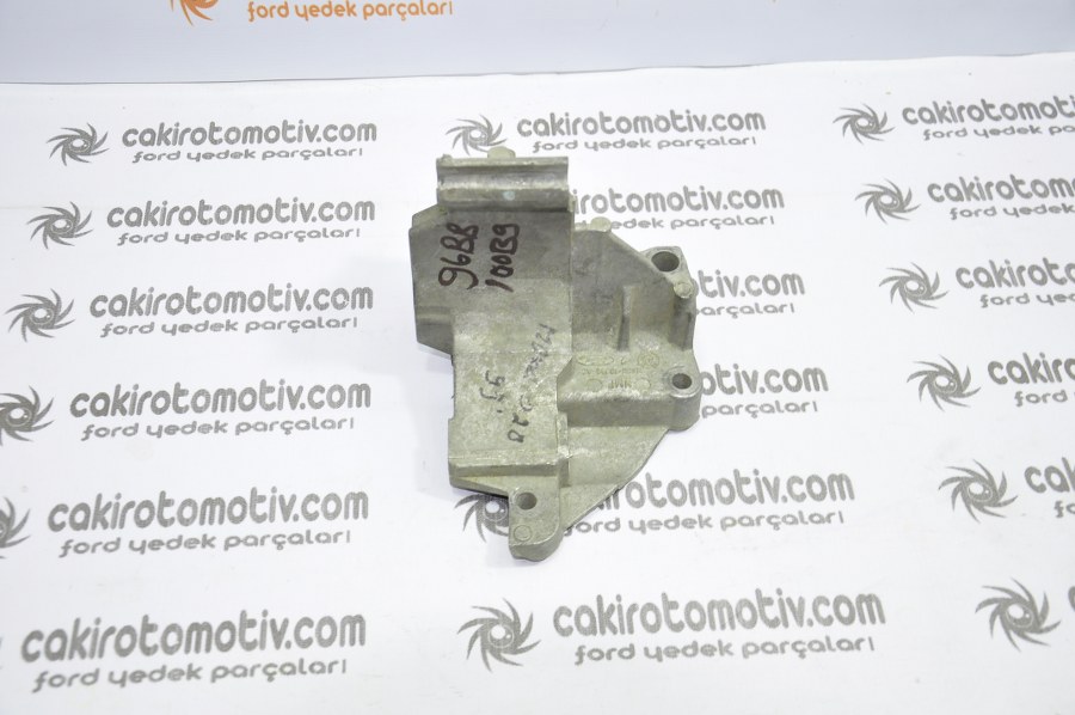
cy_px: 358
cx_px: 538
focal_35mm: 45
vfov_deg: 29.8
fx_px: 1342
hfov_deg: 43.6
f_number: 5.6
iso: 200
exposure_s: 1/15
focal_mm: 30
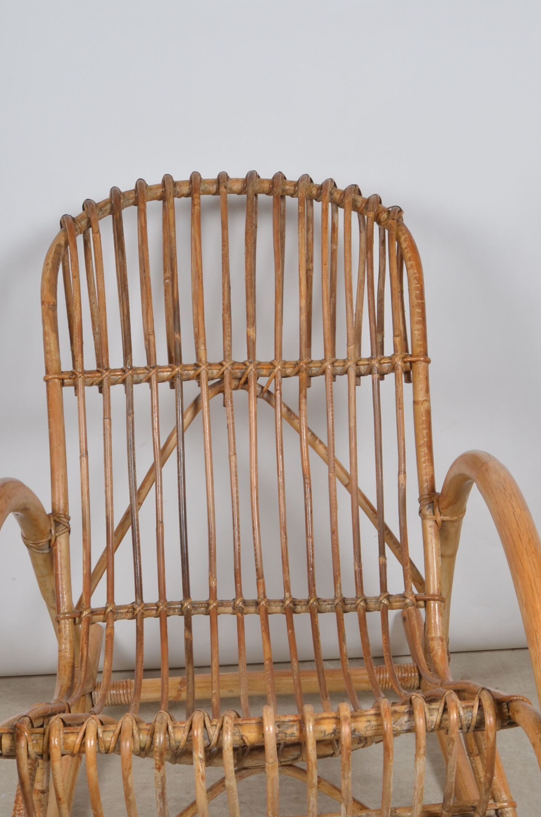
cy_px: 518
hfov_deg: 22.9
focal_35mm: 59
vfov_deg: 33.8
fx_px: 1336
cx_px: 259
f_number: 14
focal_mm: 24
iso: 100
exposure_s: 1/125
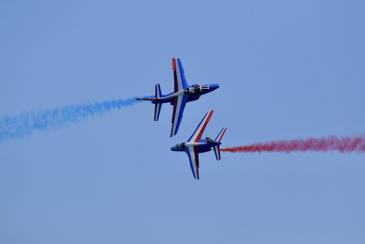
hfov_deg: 6.9
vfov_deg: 4.6
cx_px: 182
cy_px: 122
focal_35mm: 300
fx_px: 3041
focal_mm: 200
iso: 800
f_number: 5.6
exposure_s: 1/6400
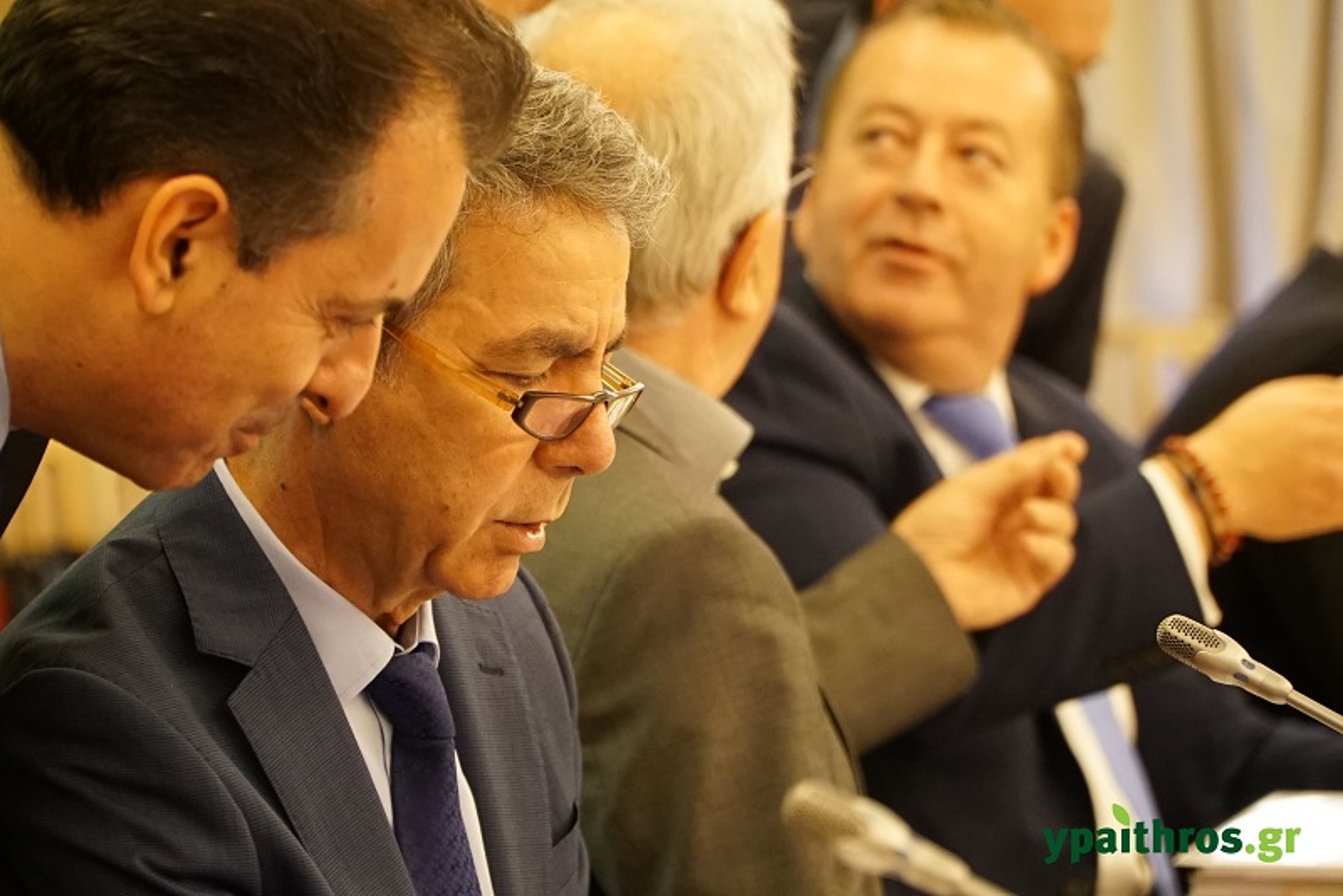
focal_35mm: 154
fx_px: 5747
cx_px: 672
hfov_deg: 13.3
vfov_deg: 8.9
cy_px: 448
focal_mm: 103
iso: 5000
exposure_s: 1/160
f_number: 4
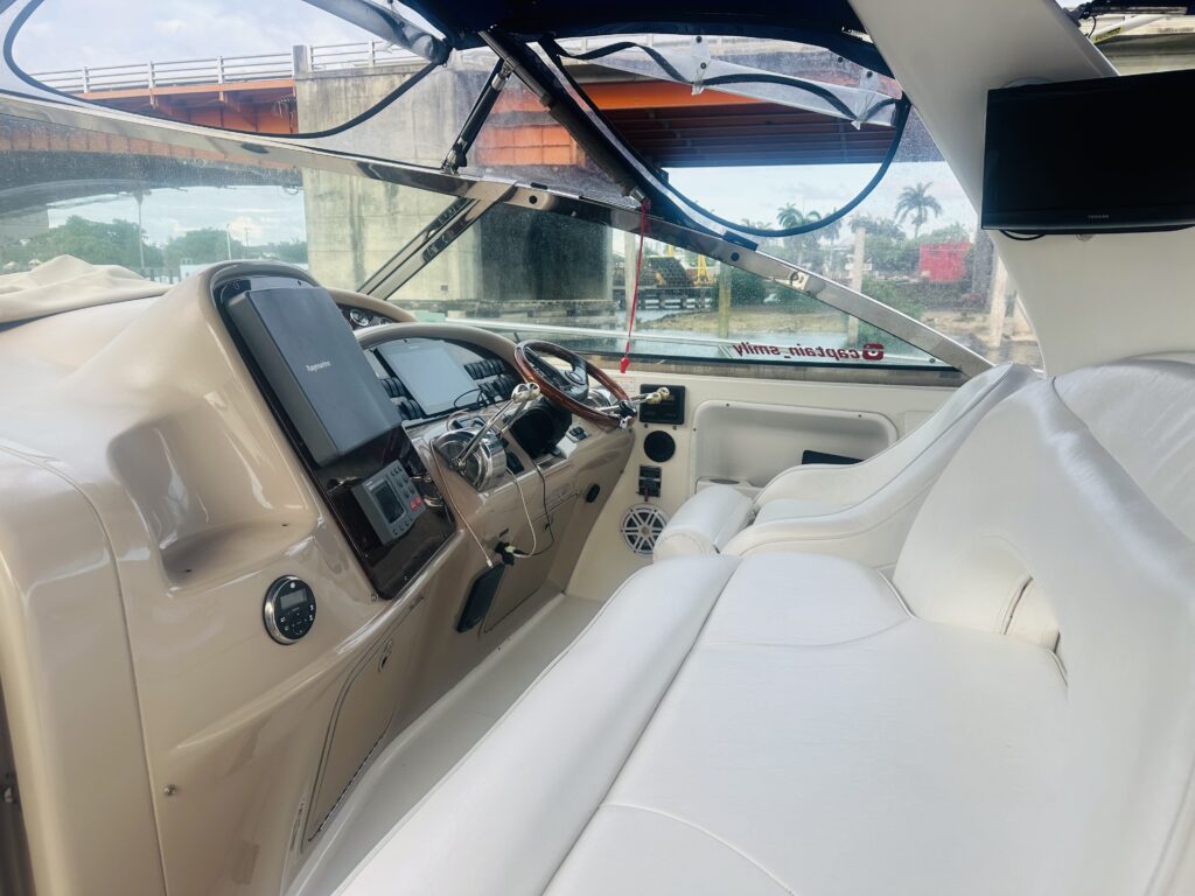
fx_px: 829
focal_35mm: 24
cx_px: 598
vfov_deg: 56.8
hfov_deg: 71.6
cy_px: 448
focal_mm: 6.86
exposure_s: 1/663
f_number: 1.78
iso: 80
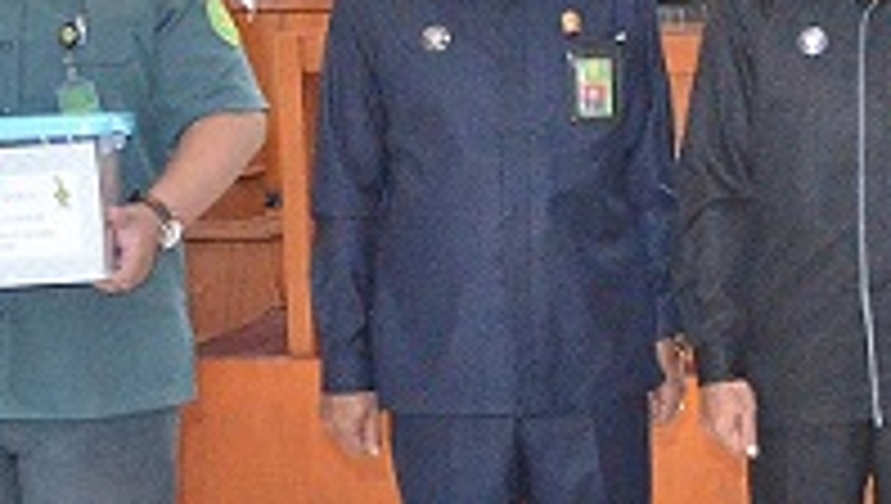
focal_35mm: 219
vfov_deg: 5.6
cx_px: 1078
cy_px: 88
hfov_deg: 9.7
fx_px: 5181
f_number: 6.3
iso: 800
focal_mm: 40
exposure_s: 1/50
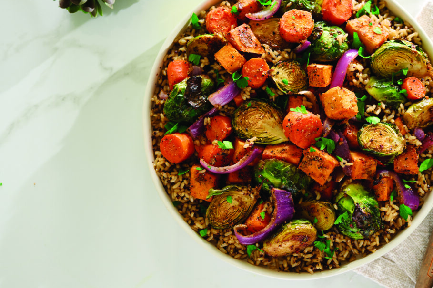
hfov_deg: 30.4
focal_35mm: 66
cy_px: 123
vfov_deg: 20.6
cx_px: 263
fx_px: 794
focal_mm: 50
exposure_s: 1/15
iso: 160
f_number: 4
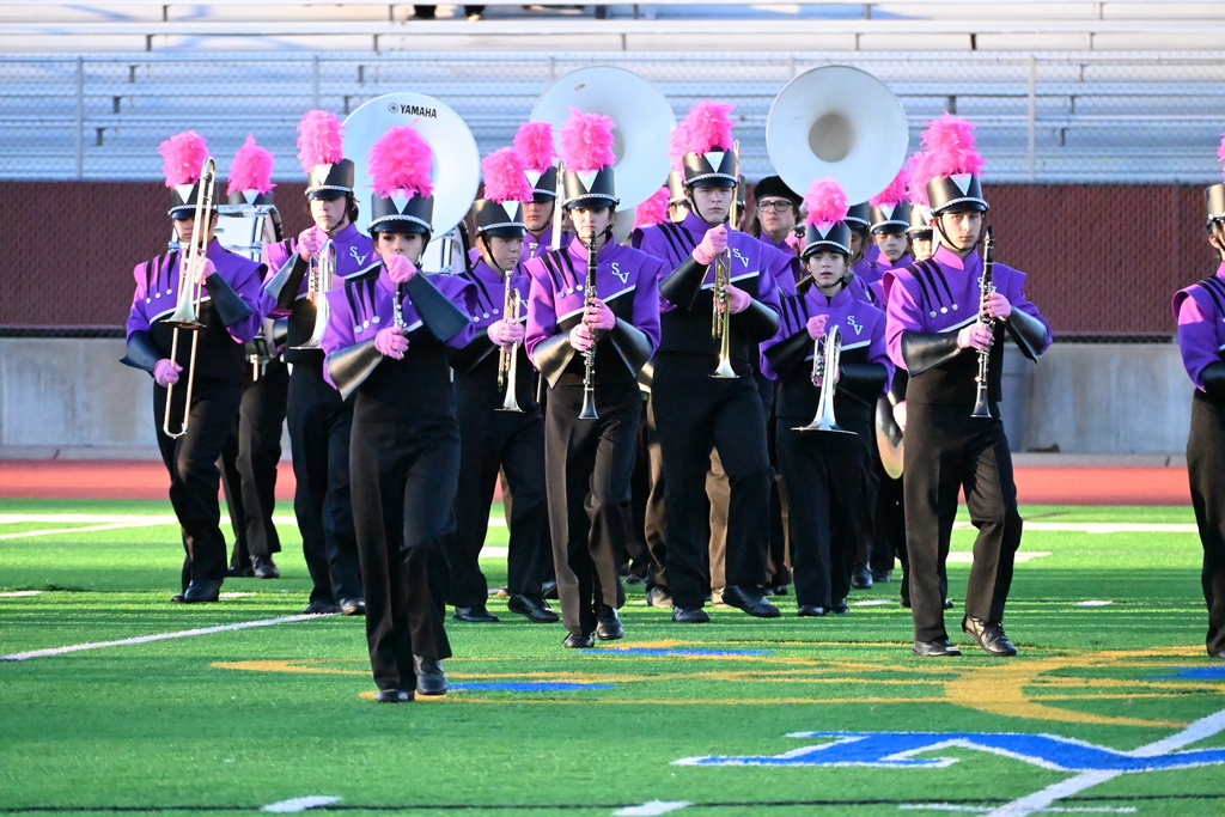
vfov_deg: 4.6
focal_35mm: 300
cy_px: 408
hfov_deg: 6.9
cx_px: 612
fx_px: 10209
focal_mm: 300
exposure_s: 1/8000
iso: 36000
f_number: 8
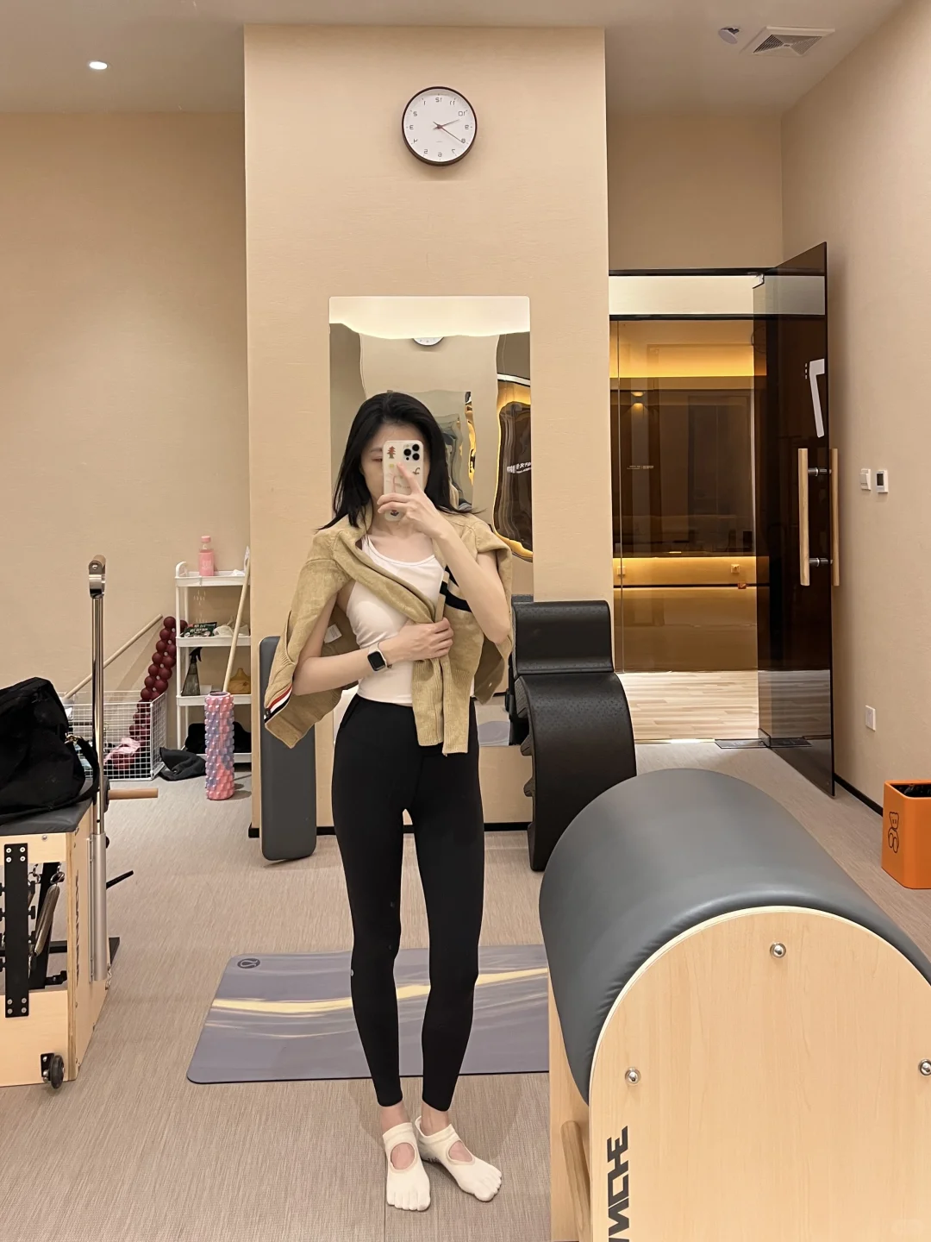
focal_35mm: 26
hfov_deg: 53.1
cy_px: 621
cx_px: 466
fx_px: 932
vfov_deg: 67.3
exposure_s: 1/76
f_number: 1.5
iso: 125
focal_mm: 5.7
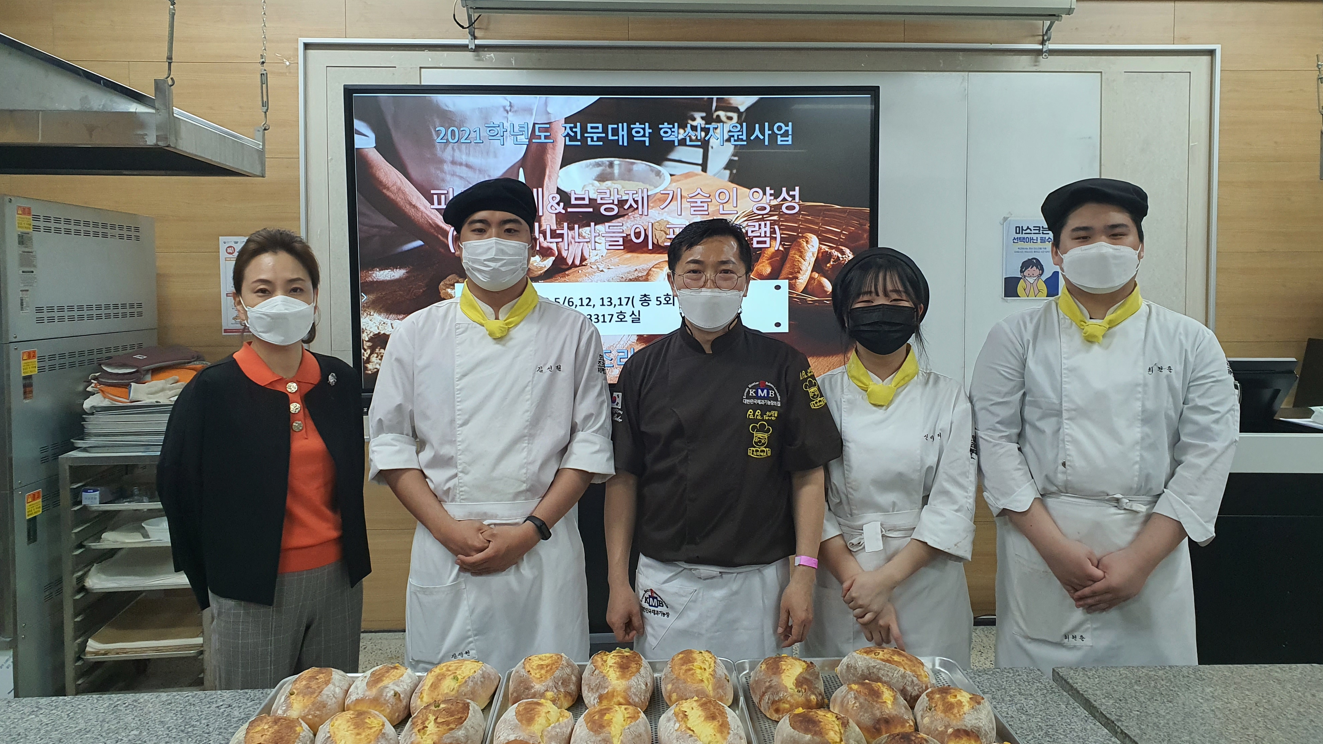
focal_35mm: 29
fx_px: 1017
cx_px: 676
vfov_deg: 40.2
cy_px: 347
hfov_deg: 66.1
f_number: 2.4
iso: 200
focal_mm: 4.3
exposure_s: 1/120
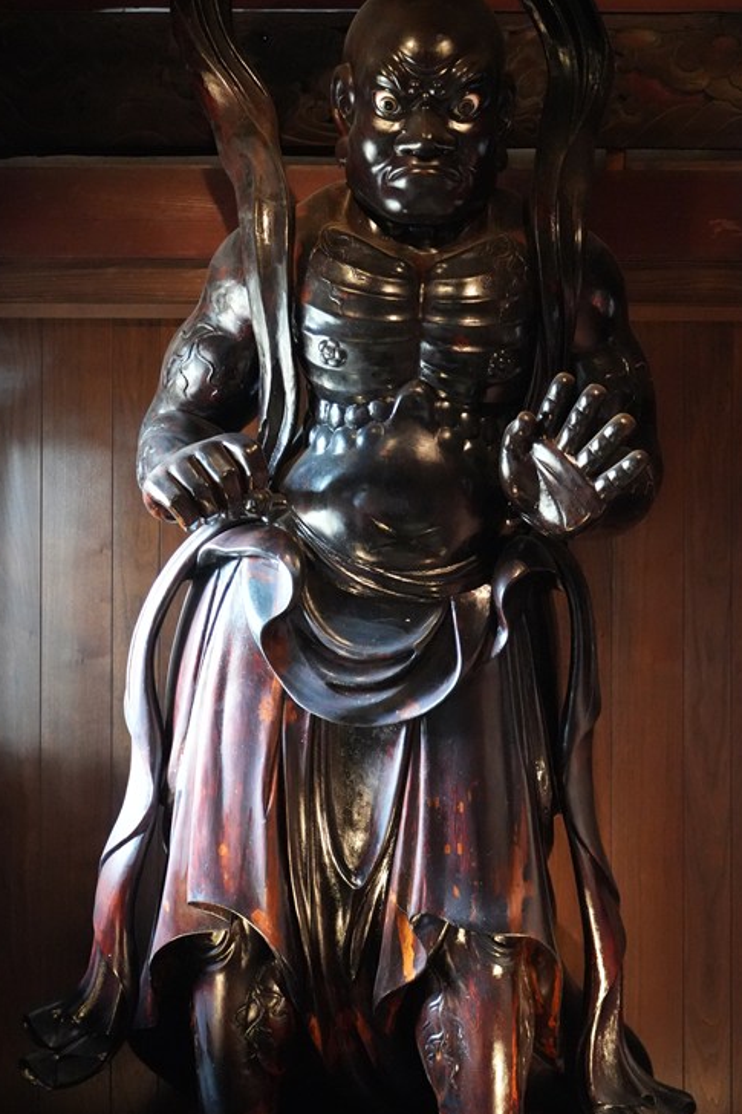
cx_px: 428
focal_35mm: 83
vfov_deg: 24.5
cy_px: 537
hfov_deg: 16.4
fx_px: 2567
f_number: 4
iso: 12800
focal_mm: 59
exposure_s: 1/100
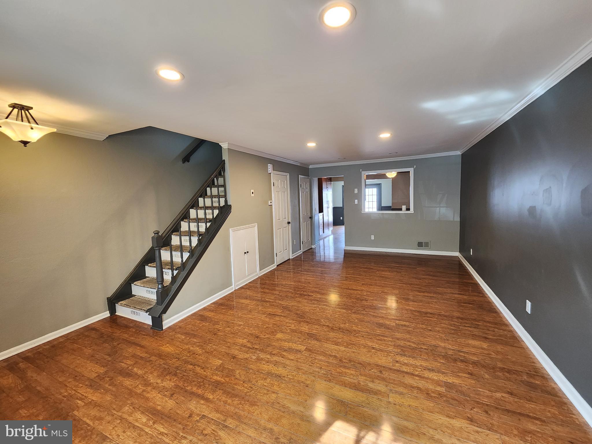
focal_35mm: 13
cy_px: 222
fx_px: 222
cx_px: 296
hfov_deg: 106.2
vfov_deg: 89.9
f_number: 2.2
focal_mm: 2.2
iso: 250
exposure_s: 1/60
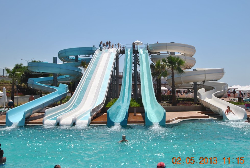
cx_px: 126
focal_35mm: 42
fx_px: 292
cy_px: 77
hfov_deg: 46.3
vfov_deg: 32.0
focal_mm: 24
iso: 100
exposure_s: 1/320
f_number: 9
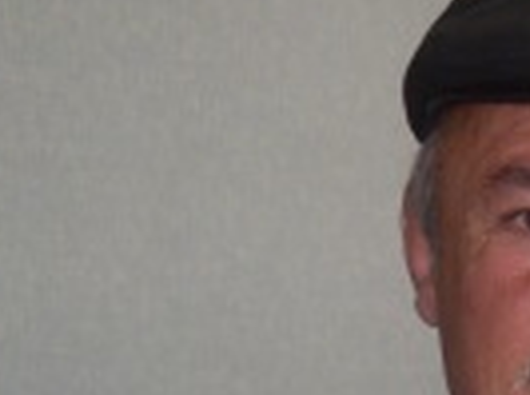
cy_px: 407
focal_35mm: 108
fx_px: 1649
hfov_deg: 17.4
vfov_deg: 13.4
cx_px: 648
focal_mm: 6.3
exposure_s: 1/45
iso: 100
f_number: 2.8
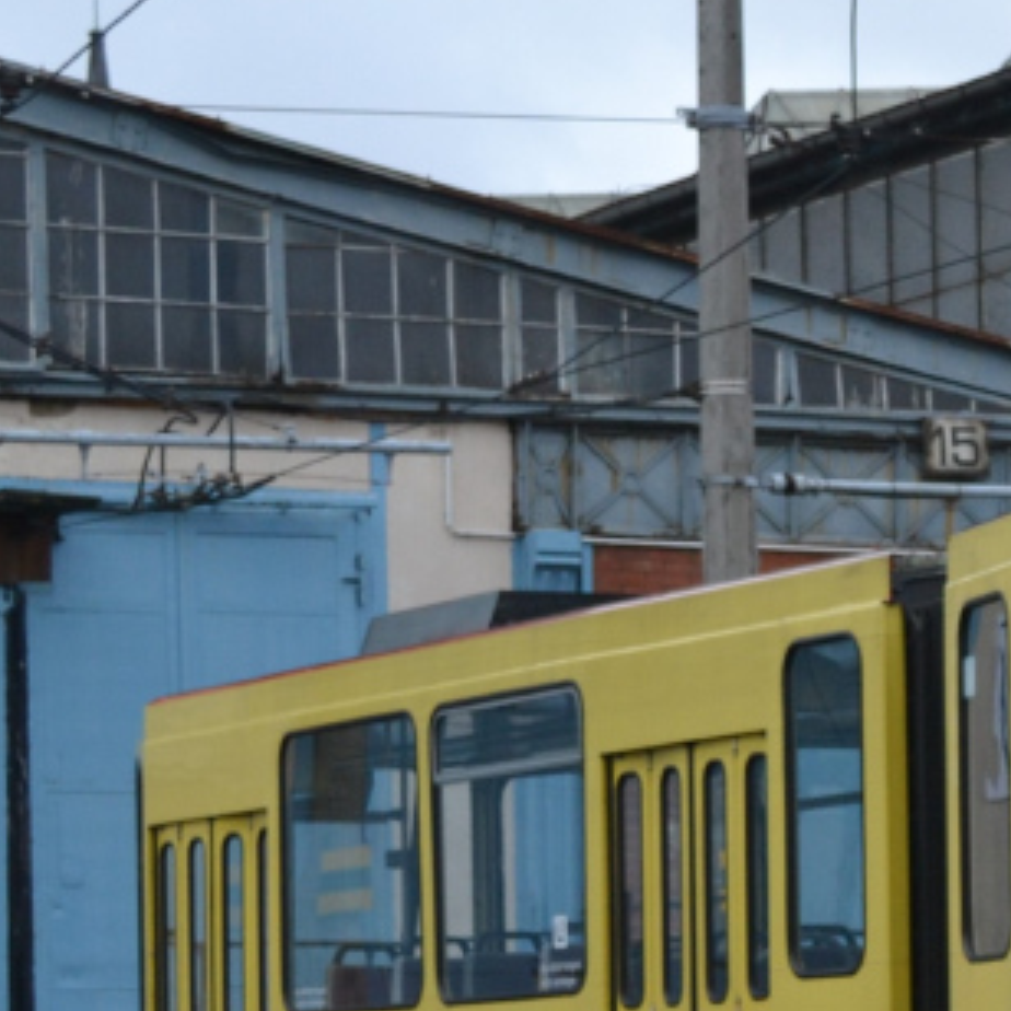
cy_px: 927
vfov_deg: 10.1
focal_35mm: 172
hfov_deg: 9.7
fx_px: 5683
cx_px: 1753
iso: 400
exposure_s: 1/640
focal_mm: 32
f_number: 4.8
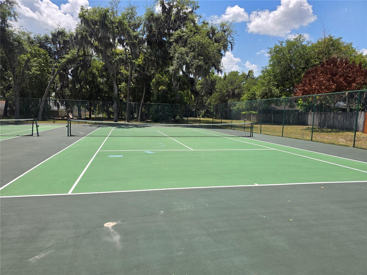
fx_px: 244
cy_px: 138
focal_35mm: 23
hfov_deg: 73.9
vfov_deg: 58.9
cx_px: 184
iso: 80
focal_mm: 6.3
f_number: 1.7
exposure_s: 1/4539
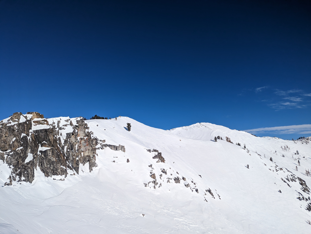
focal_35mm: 24
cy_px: 117
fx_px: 216
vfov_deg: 56.9
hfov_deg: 71.5
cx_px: 156
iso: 66
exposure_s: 1/6289
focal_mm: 6.81
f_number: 1.85
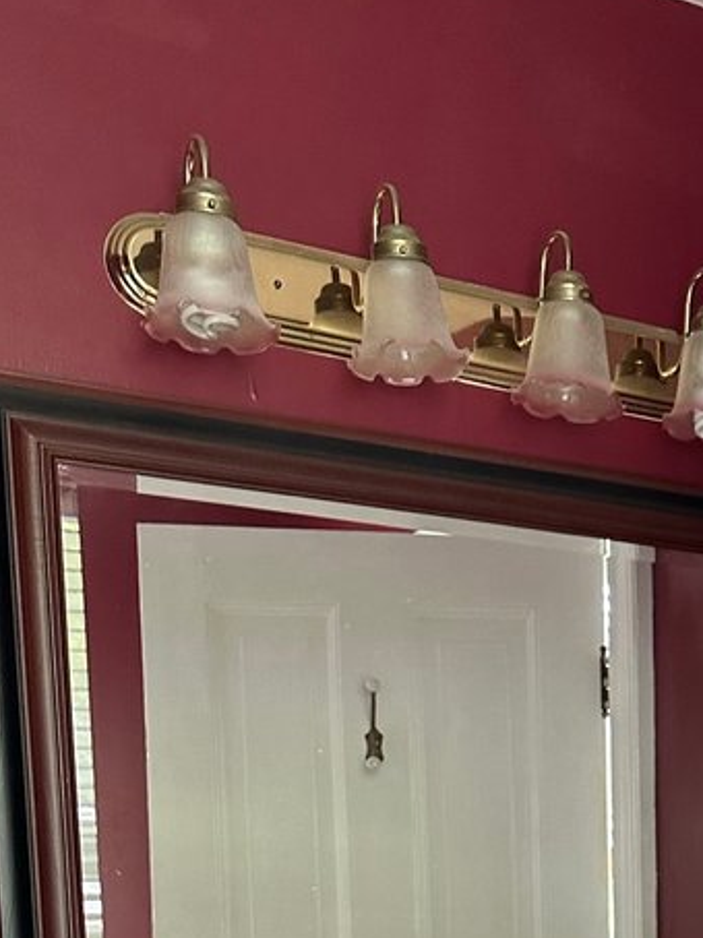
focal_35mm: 60
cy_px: 1115
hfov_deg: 22.4
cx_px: 857
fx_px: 1626
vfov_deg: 28.2
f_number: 1.78
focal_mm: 6.86
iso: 250
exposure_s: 1/78
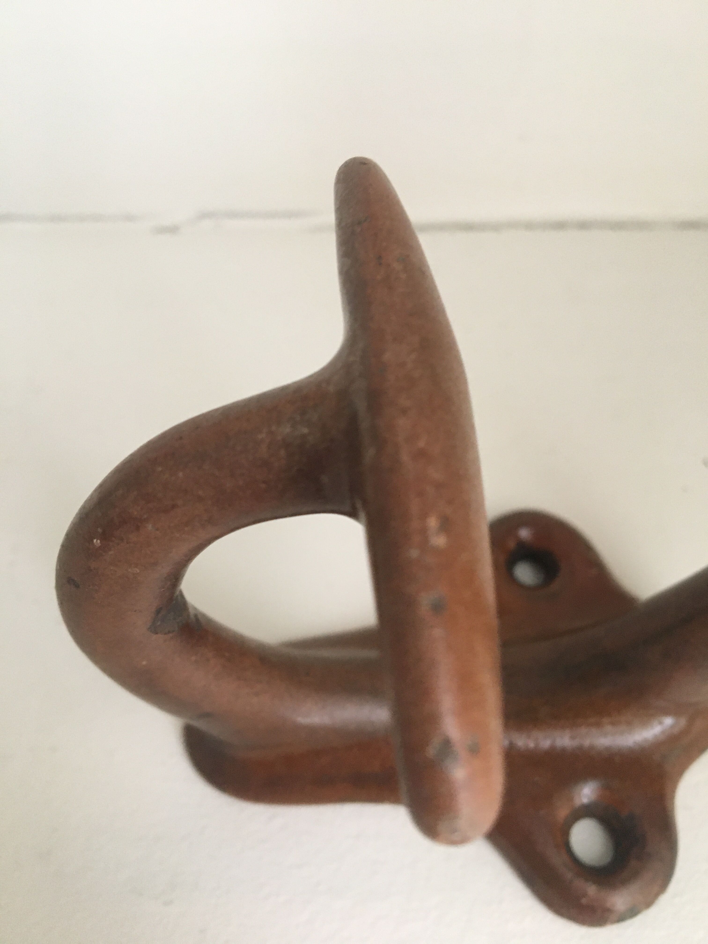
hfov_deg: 48.2
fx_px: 791
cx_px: 354
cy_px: 472
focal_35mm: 29
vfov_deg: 61.7
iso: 200
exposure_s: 1/24
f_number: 2.2
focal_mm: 4.15
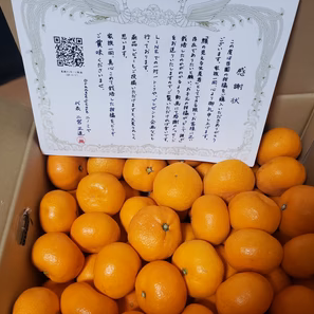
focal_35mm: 31
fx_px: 318
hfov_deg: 52.5
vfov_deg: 51.7
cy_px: 206
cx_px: 156
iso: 320
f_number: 1.5
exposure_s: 1/50
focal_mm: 4.3
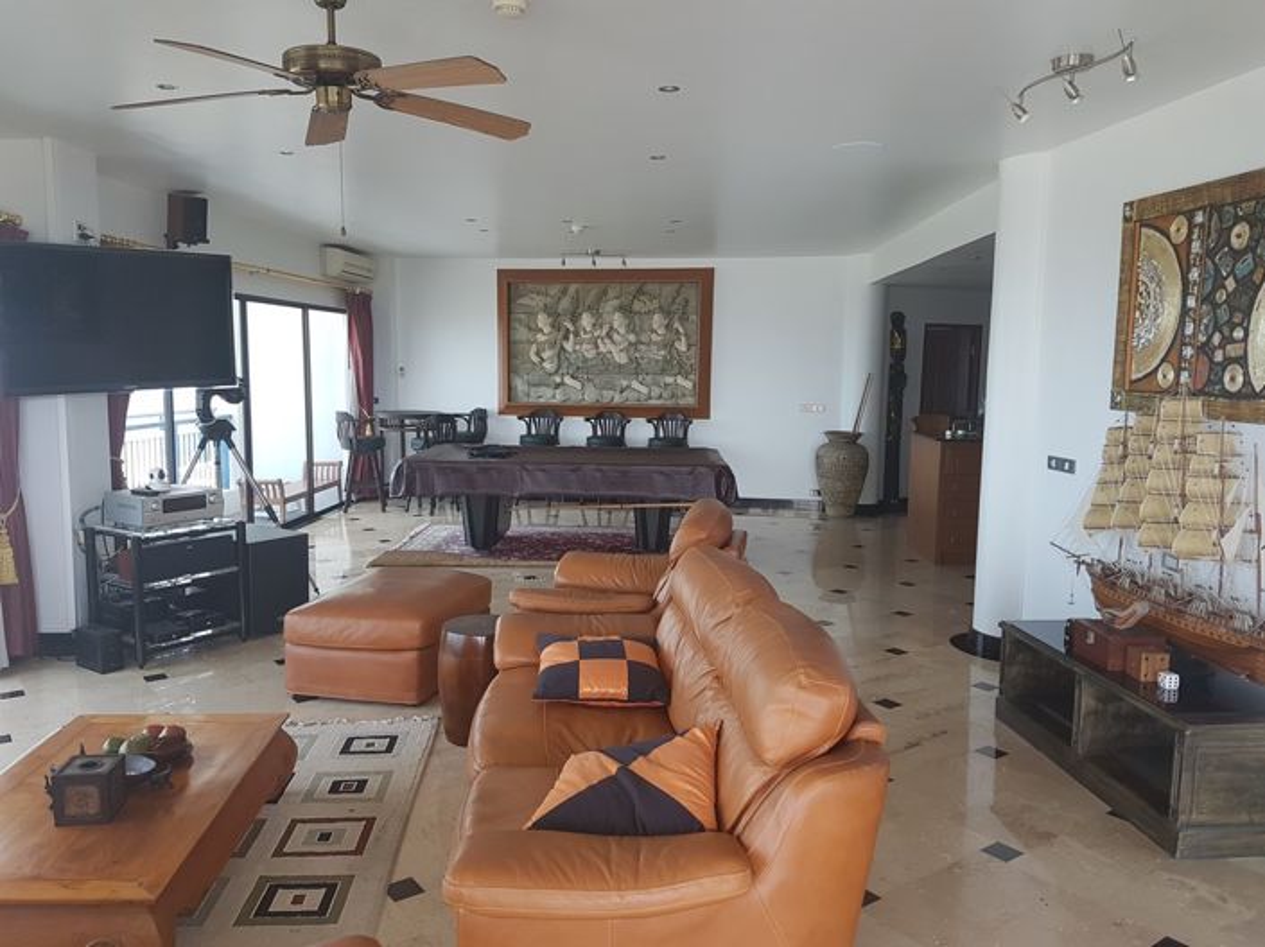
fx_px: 950
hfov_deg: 67.3
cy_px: 474
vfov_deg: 53.0
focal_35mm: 26
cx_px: 632
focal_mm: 4.2
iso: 50
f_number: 1.7
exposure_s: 1/100
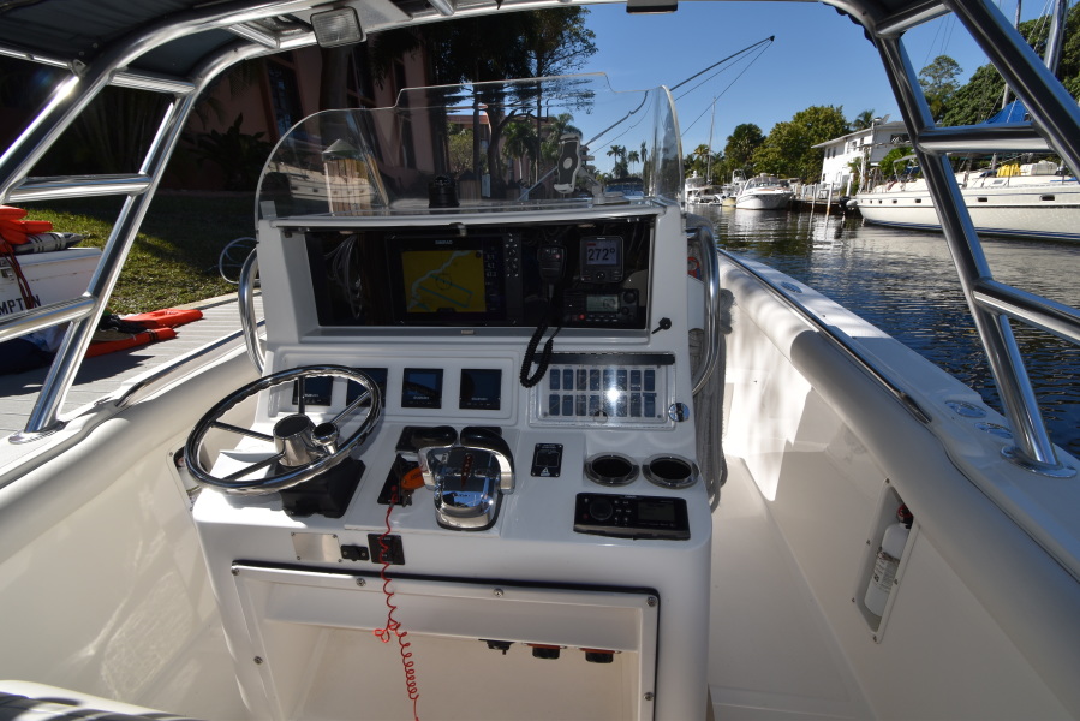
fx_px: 450
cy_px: 360
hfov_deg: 100.4
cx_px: 540
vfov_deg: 77.4
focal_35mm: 15
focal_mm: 10
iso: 100
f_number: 13
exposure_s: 1/200
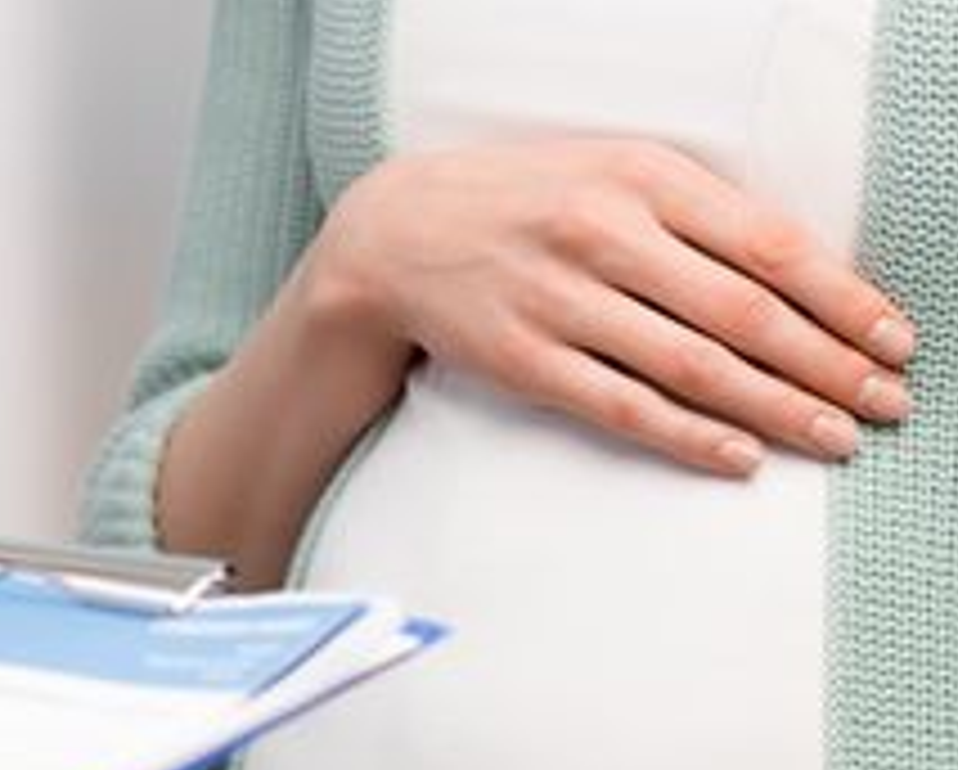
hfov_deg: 5.6
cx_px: 333
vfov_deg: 4.5
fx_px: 9738
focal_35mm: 343
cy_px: 644
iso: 100
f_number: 4.5
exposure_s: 1/125
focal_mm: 130
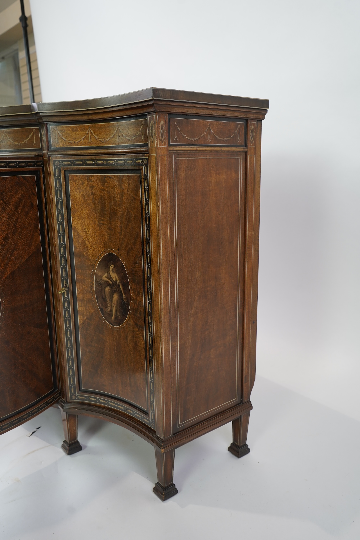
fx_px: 435
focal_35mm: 29
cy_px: 270
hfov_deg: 45.0
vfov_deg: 63.7
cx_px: 180
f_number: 5
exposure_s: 1/60
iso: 500
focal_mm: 29
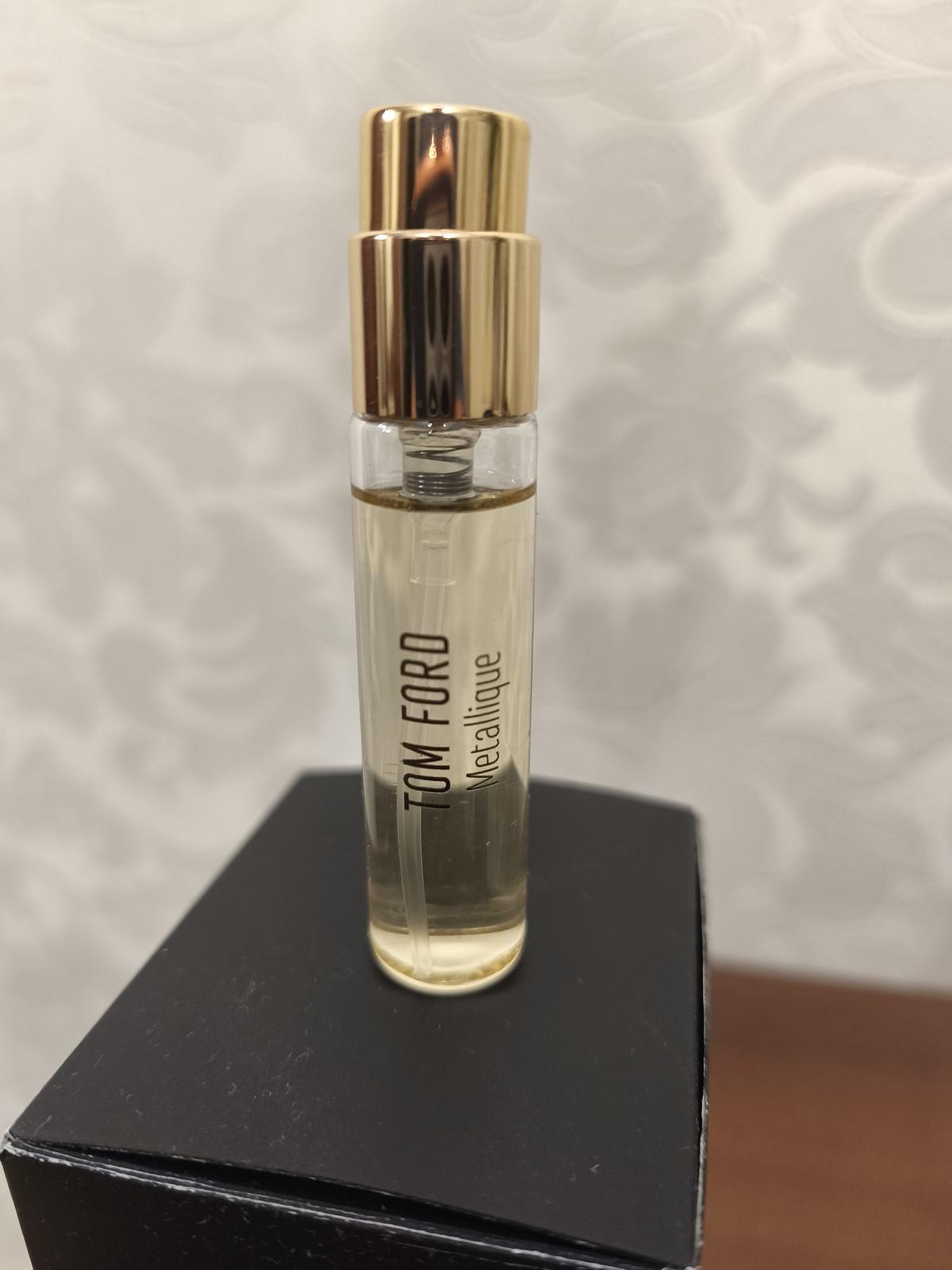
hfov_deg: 58.9
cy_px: 635
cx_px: 476
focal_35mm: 23
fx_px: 843
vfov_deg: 73.9
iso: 500
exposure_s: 1/33.3
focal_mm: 5.35
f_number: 1.7
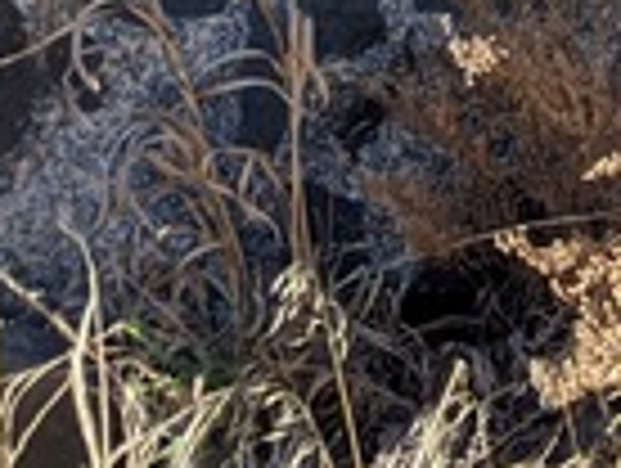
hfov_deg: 9.7
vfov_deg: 6.9
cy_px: -774
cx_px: 810
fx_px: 3594
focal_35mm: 200
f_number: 1.8
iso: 51
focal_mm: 4.44
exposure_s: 1/1174
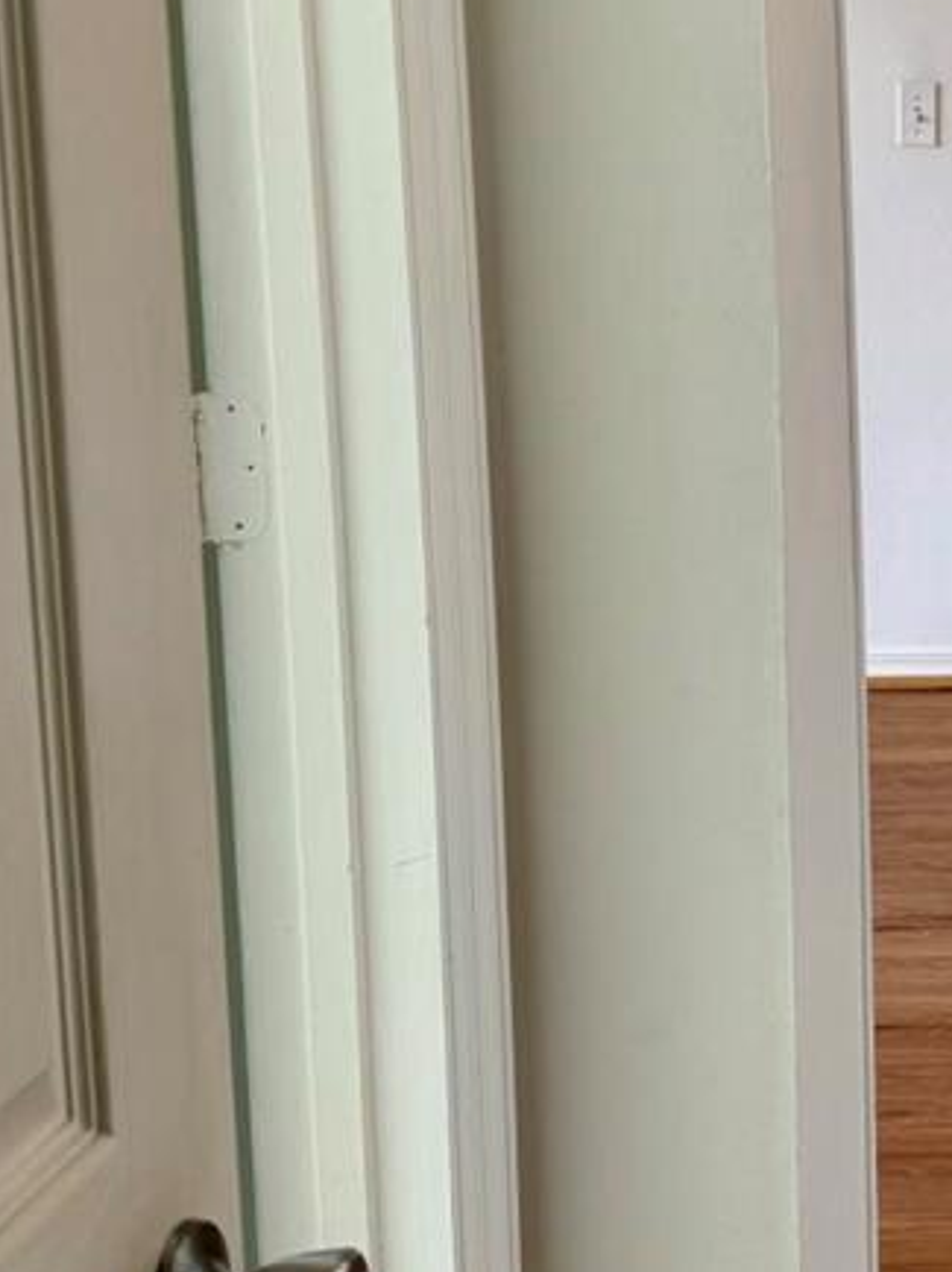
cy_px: 466
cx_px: 1421
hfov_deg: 15.9
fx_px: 3120
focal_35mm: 85
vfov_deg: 23.0
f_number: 1.78
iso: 50
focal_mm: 6.86
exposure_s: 1/120
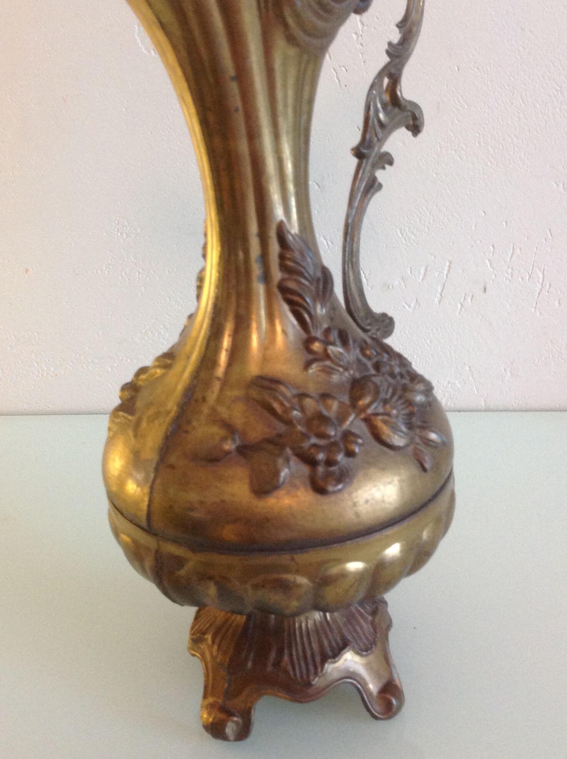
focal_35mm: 46
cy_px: 293
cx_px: 268
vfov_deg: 41.0
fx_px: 1007
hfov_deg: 31.4
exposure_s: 1/17
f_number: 2.4
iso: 200
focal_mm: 4.28
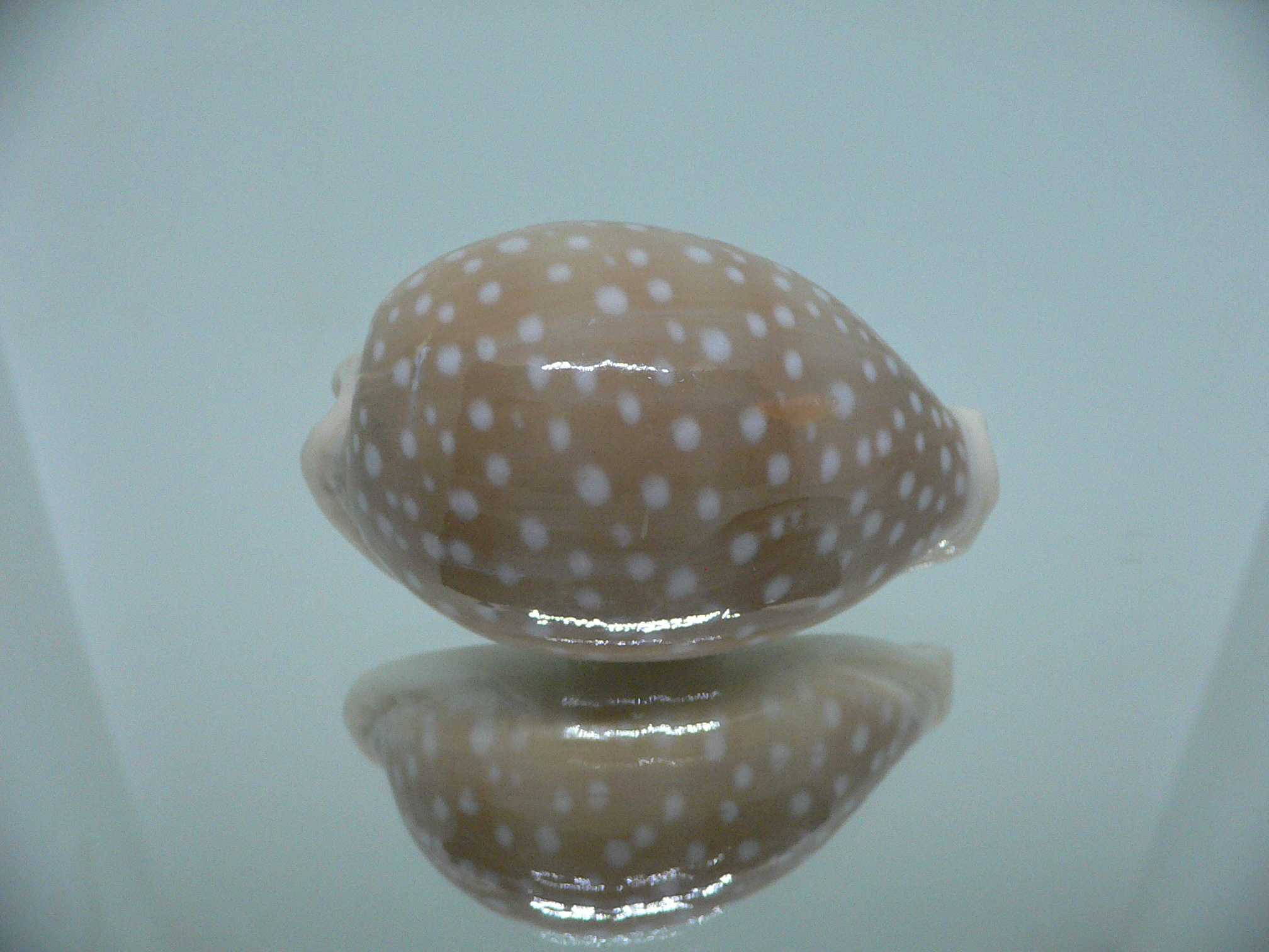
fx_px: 1283
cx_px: 634
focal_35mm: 35
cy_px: 476
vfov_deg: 40.7
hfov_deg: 52.6
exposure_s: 1/60
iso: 200
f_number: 2.8
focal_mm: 4.6
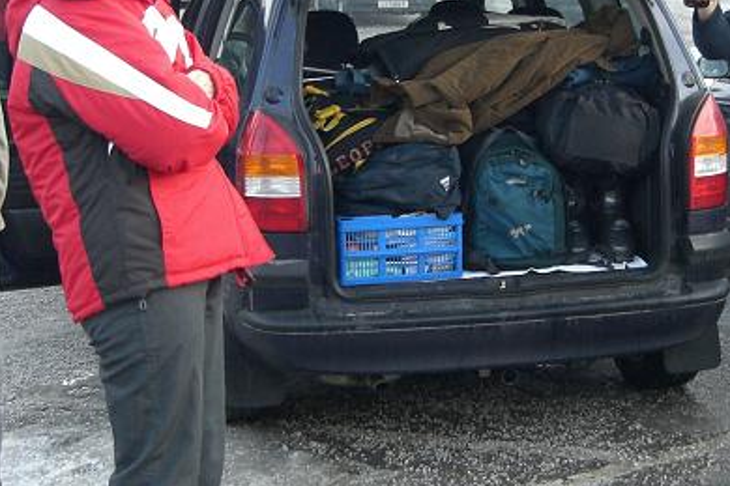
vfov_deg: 16.9
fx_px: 1642
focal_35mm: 81
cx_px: 475
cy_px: 243
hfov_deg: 25.0
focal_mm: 6.3
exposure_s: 1/80
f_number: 3.1
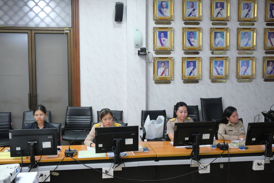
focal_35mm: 37
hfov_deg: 51.9
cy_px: 92
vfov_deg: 36.0
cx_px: 137
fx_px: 282
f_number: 7.1
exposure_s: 1/30
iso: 3200
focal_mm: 18
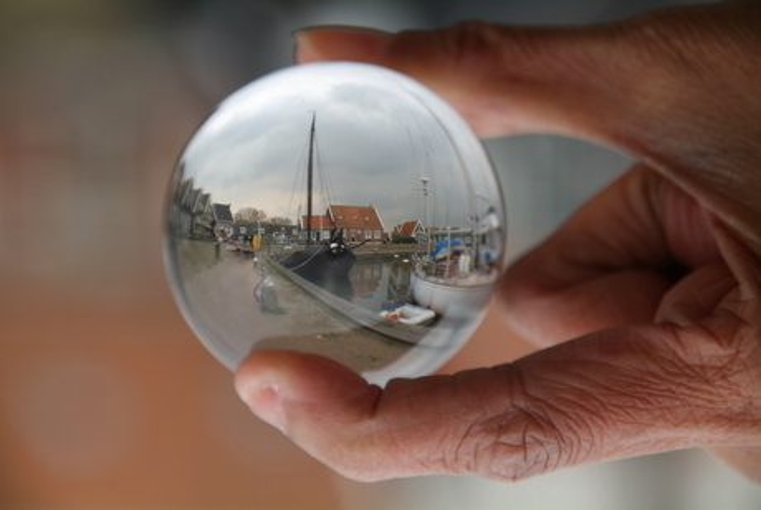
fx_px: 6350
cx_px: 380
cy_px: 255
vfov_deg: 4.6
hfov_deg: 6.9
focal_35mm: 300
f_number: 6.3
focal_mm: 200
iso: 400
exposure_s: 1/500
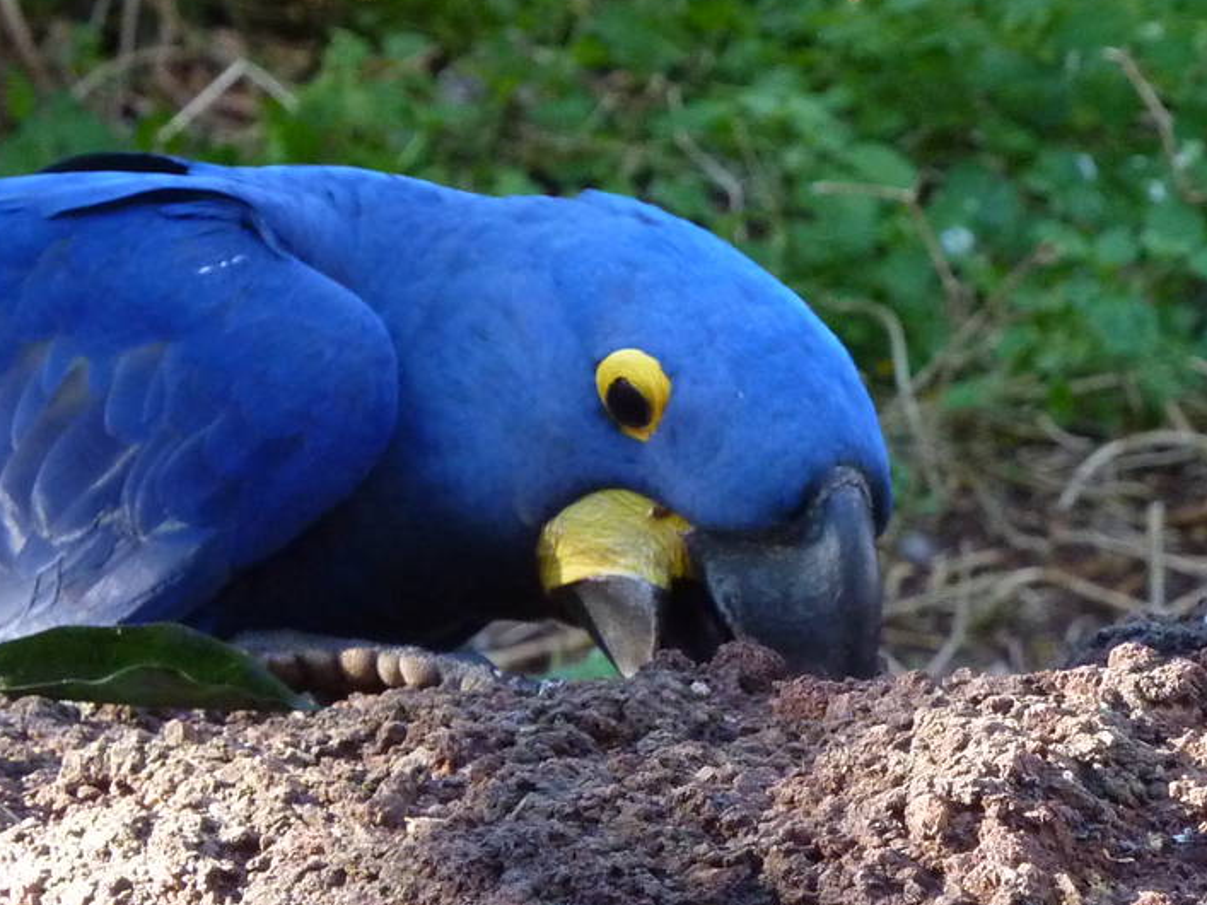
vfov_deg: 3.6
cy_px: 316
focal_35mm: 412
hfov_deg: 4.8
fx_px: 14363
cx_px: 1099
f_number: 4.5
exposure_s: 1/50
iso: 400
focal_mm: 29.9
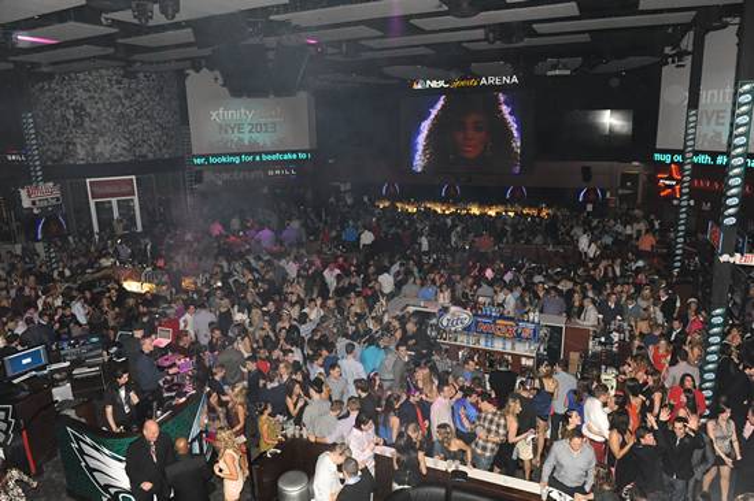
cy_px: 250
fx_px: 502
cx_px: 377
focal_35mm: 24
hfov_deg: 73.8
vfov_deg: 53.1
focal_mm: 24
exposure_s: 1/250
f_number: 6.7
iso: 3200
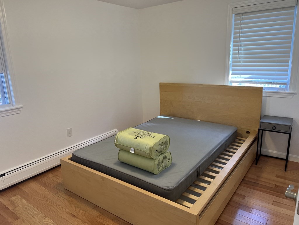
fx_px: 225
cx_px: 150
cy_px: 112
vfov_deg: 53.1
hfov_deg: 67.3
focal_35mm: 26
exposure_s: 1/120
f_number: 1.5
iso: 80
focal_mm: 5.7
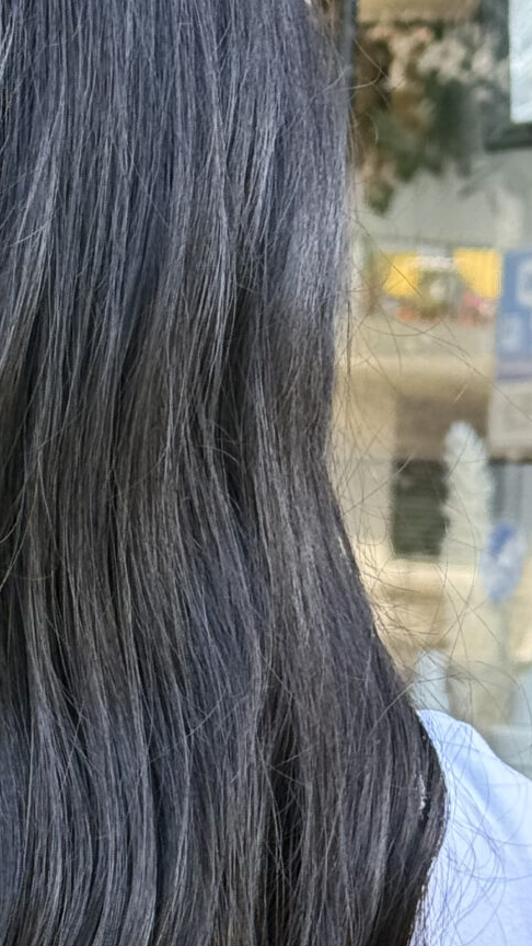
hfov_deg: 7.8
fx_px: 3887
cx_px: -77
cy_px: 805
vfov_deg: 13.8
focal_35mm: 155
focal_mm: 6.76
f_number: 1.78
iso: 160
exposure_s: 1/173
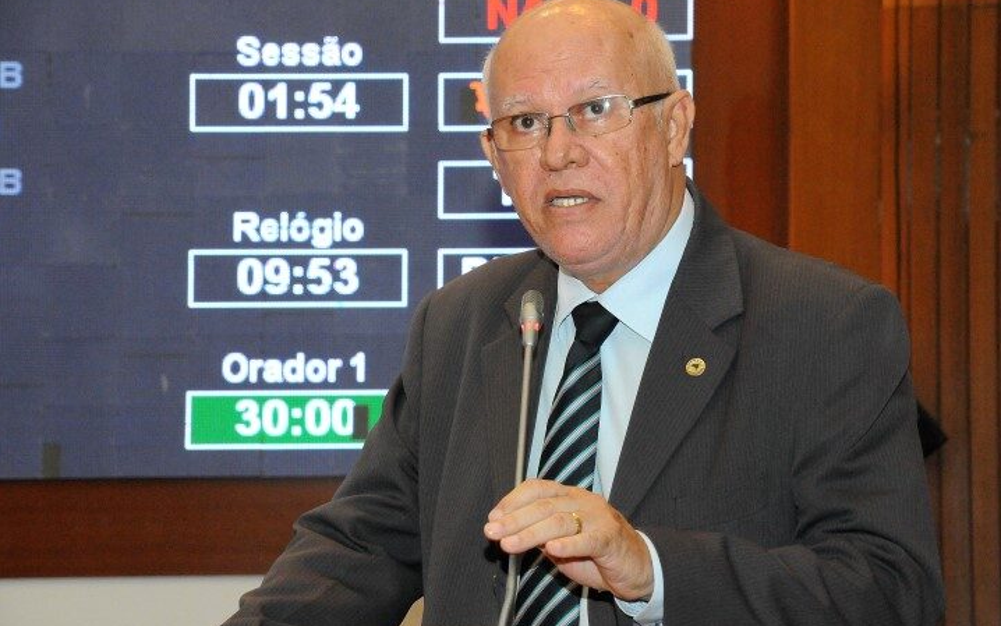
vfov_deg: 8.1
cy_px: 319
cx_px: 503
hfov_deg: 13.0
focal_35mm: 162
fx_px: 4407
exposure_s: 1/80
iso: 3200
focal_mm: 105
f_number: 9
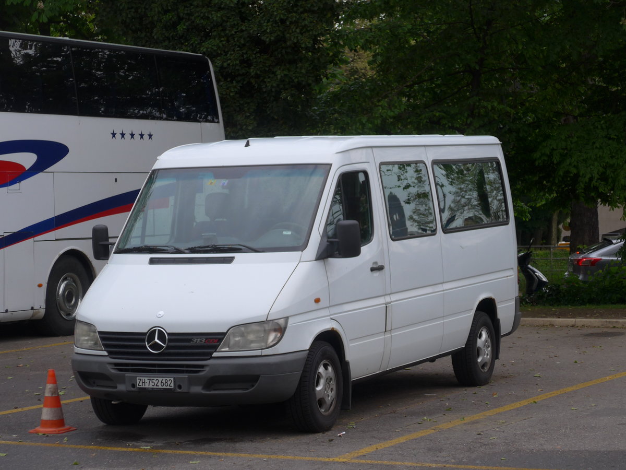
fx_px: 1989
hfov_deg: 17.9
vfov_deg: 13.5
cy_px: 235
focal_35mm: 110
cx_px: 313
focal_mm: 21.6
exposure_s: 1/100
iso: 80
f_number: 4.9
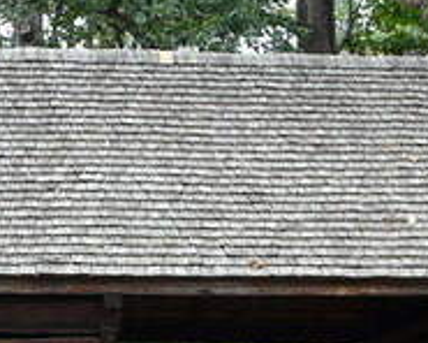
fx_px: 2305
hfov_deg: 10.6
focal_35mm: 182
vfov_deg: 8.5
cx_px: 234
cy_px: 329
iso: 100
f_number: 3.2
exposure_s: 1/125
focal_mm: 6.8
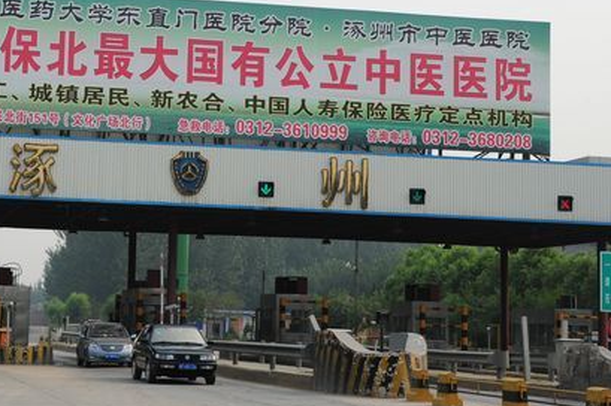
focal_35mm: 94
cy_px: 118
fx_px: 1594
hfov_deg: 21.6
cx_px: 172
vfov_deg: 14.5
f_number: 9
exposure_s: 1/320
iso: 200
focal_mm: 48
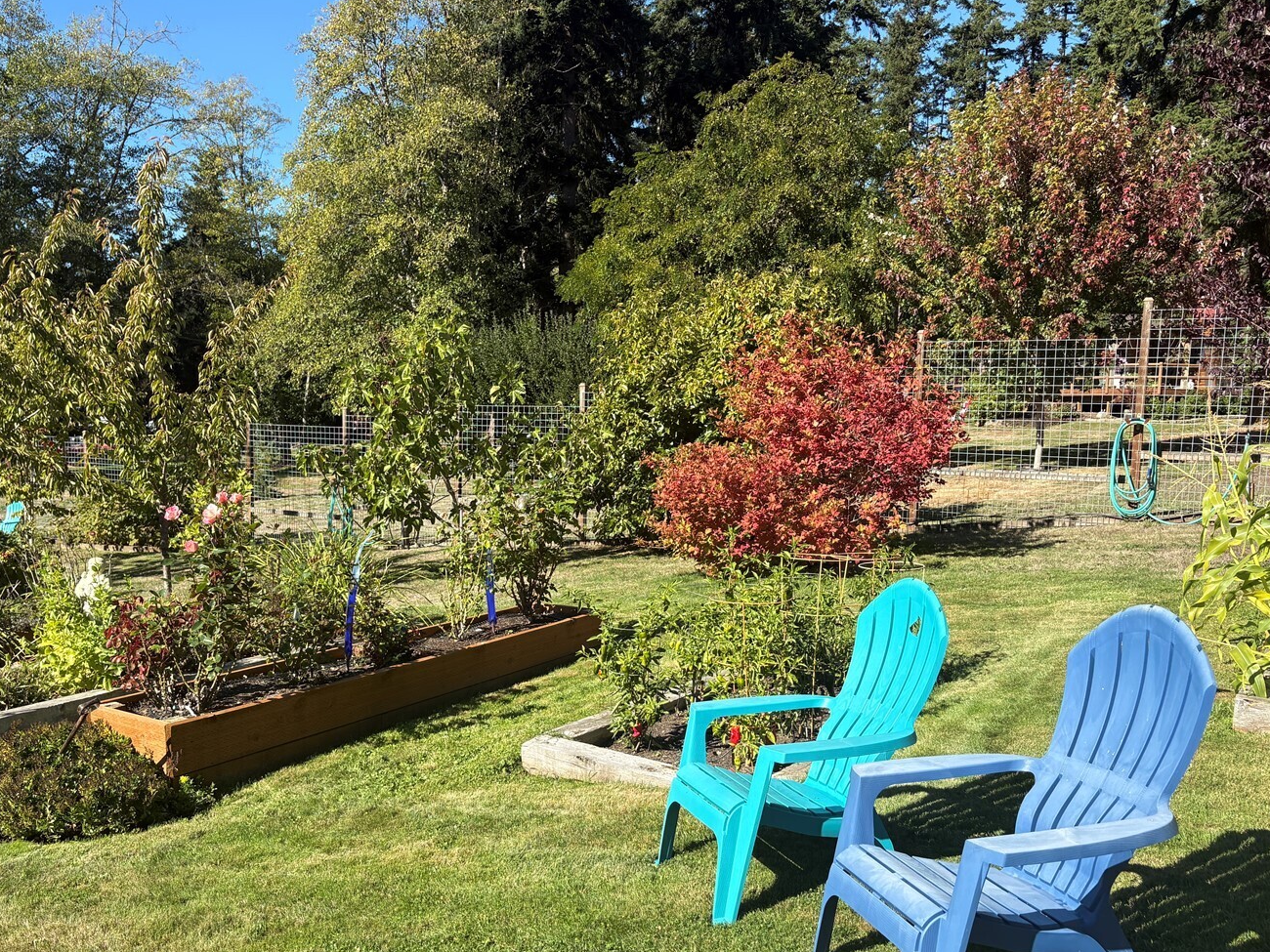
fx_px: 1174
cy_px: 526
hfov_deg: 56.6
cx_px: 544
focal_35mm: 32
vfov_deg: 44.1
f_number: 1.6
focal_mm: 5.96
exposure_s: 1/1587
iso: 50
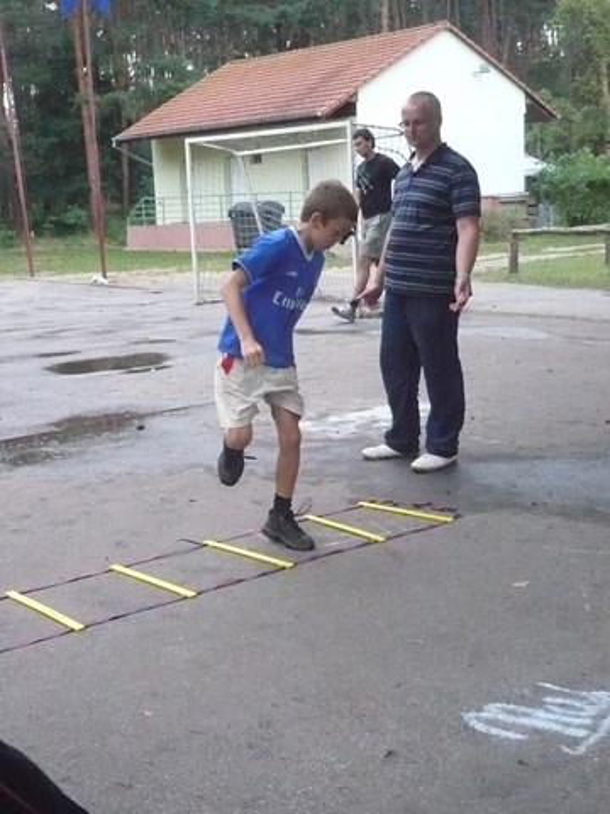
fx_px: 1151
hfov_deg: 29.7
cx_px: 305
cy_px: 407
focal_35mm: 49
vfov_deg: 38.9
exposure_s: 1/200
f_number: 2.9
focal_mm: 6
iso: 800
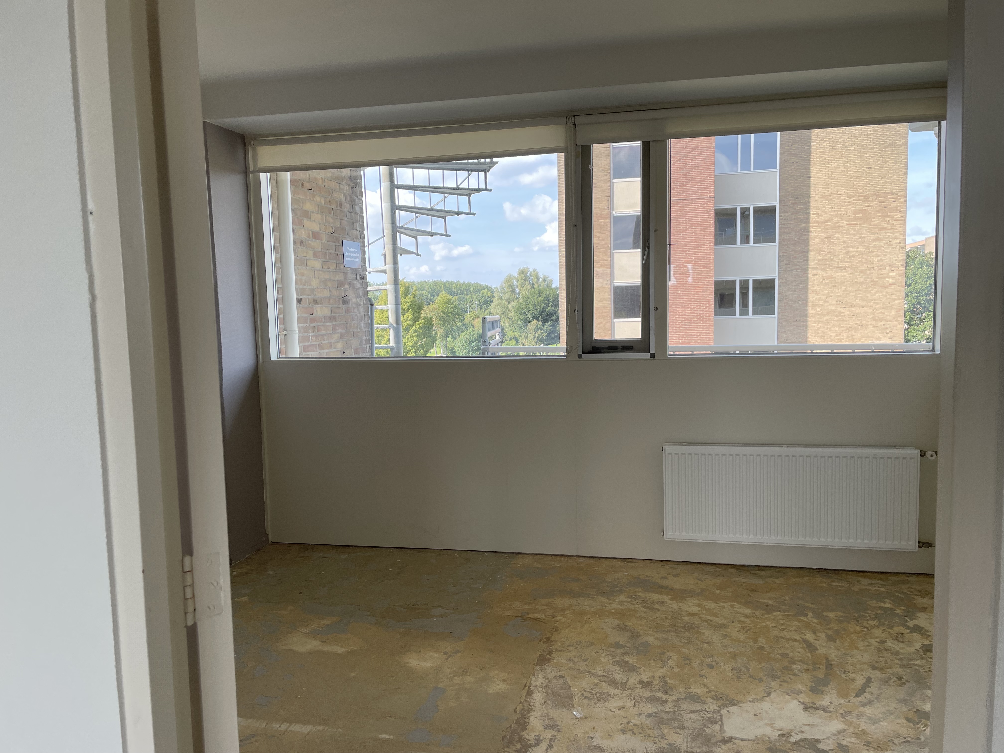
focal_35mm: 26
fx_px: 754
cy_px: 376
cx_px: 502
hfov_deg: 67.3
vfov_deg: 53.1
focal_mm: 4.2
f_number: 1.6
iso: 32
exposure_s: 1/353
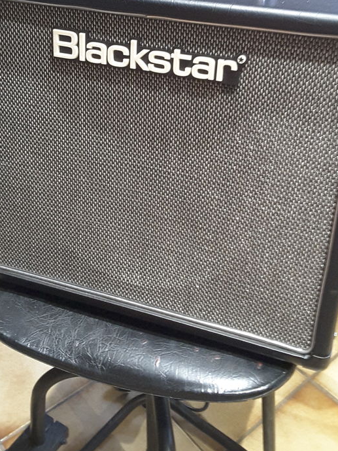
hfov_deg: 32.2
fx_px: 586
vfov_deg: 41.5
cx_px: 180
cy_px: 152
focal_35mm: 45
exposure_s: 1/17
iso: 320
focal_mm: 2.9
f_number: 1.9
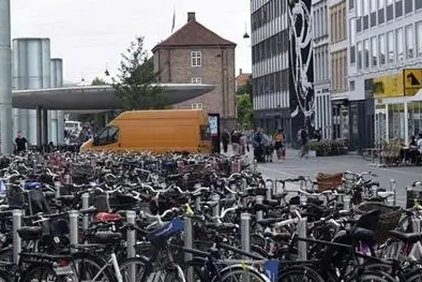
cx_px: 109
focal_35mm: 123
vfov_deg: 11.1
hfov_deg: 16.6
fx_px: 1442
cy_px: 85
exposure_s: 1/320
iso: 200
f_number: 9
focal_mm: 30
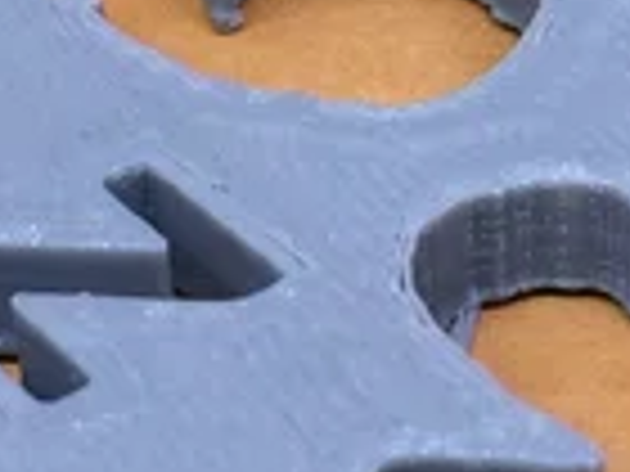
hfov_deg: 11.3
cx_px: 646
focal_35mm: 173
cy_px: 38
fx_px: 3149
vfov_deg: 8.5
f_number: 2.2
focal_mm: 4.15
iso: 40
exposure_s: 1/15
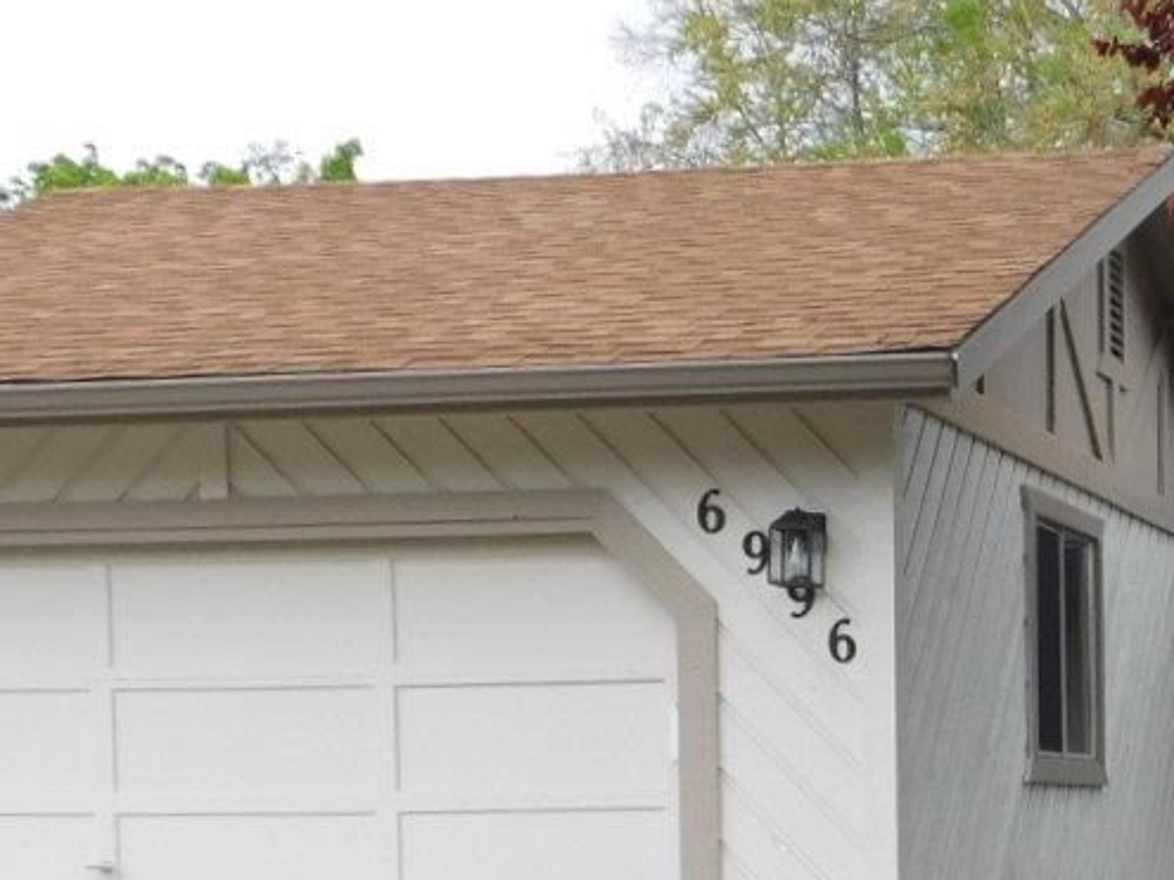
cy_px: 1131
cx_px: 1193
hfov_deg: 19.6
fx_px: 3289
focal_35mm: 97
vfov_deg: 14.6
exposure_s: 1/640
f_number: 3.2
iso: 125
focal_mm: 5.3
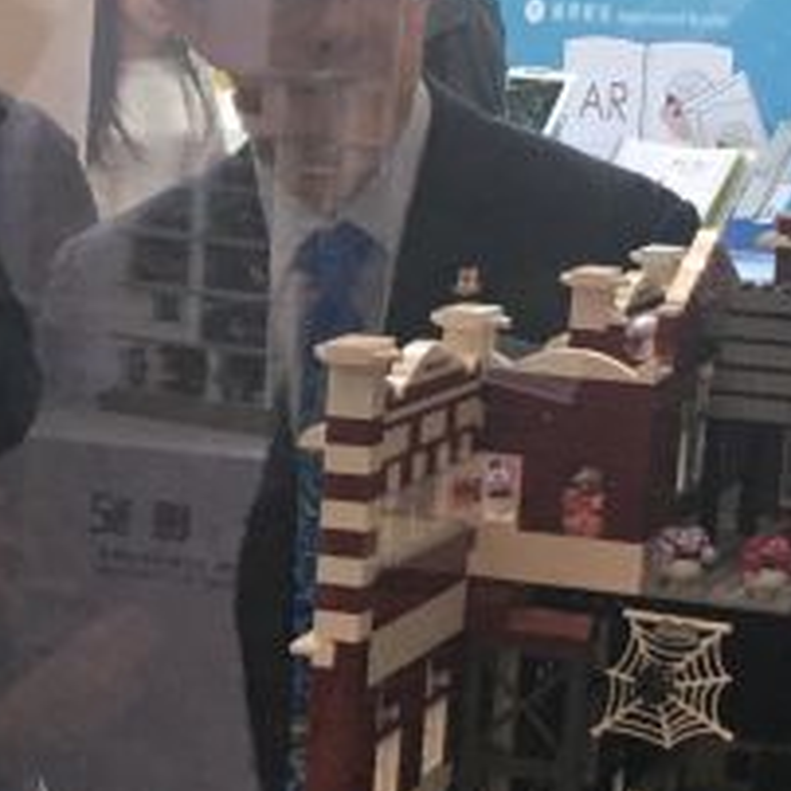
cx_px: -23
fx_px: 3283
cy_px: 501
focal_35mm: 127
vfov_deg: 13.7
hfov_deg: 13.5
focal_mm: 4.15
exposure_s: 1/33
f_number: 2.2
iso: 64
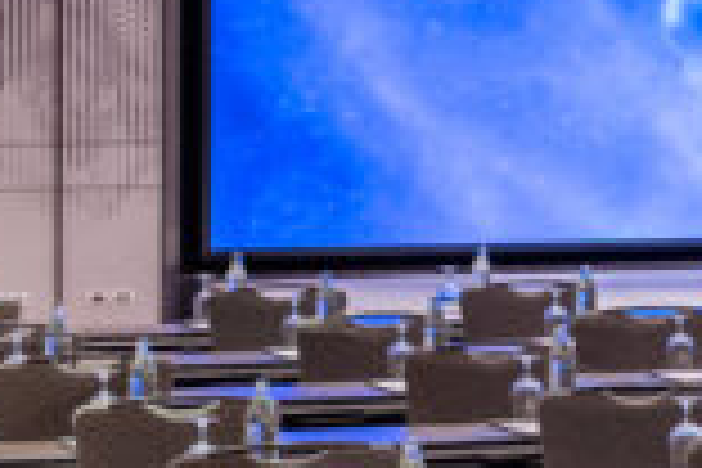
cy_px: -56
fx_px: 4114
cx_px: 1224
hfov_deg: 9.3
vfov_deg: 6.5
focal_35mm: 211
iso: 64
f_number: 4
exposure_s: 1/6
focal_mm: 44
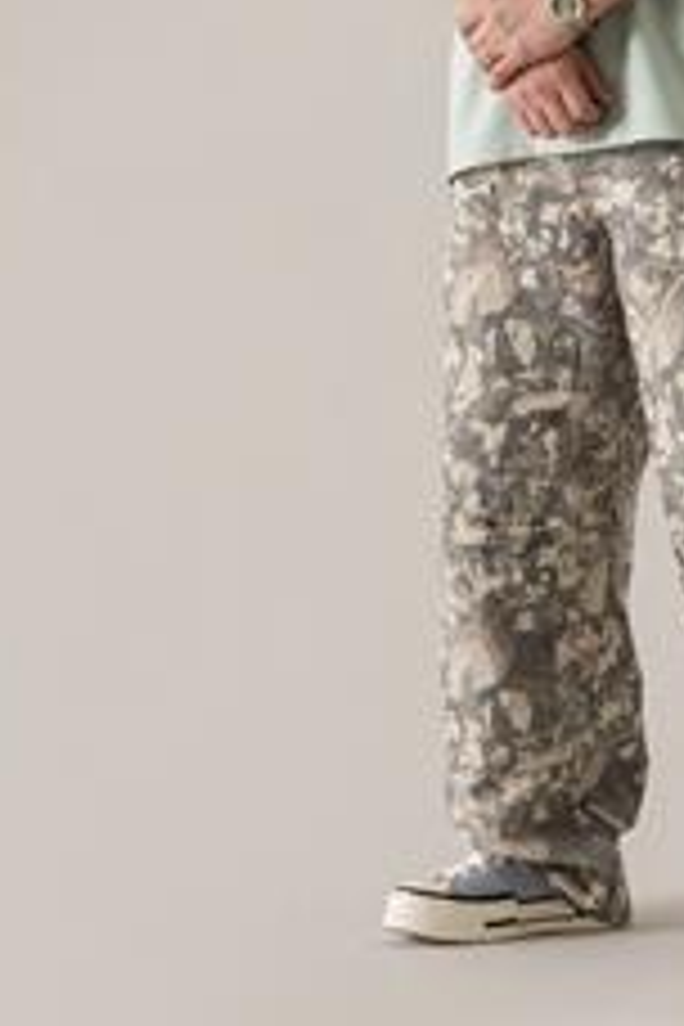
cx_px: 648
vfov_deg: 8.7
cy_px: 22
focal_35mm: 236
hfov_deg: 5.8
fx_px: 6725
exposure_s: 1/160
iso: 320
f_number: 11
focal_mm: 116
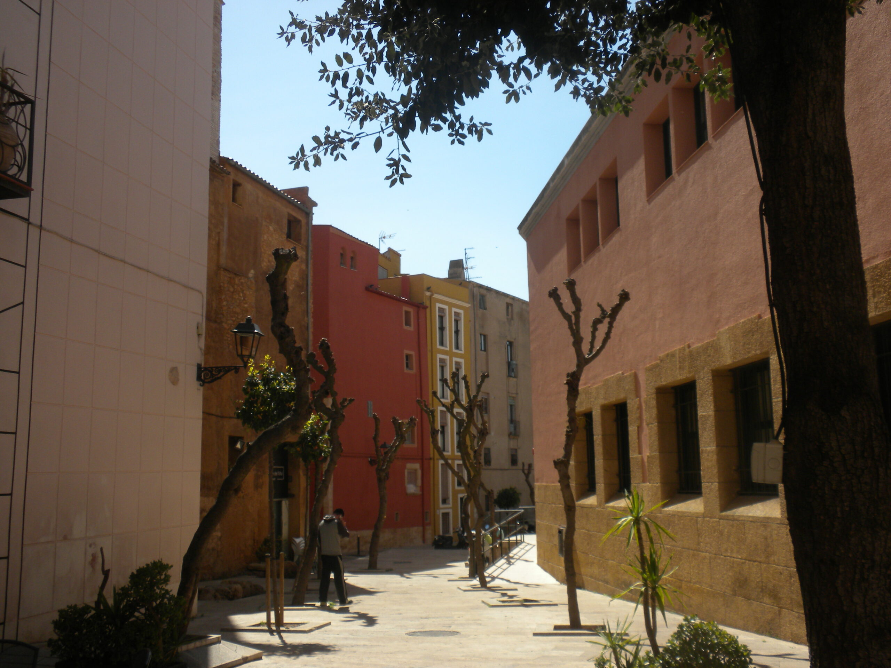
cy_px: 334
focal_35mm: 37
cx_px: 446
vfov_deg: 38.7
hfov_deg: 50.1
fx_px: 952
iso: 64
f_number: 10
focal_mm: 6.6
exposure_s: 1/114
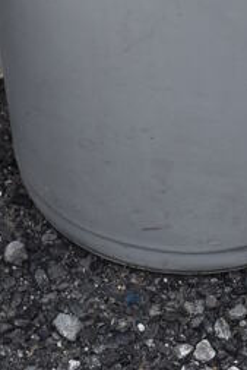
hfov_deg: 11.5
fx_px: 1223
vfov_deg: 15.5
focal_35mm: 119
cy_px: -224
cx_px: 175
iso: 200
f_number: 7.1
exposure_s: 1/320
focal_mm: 22
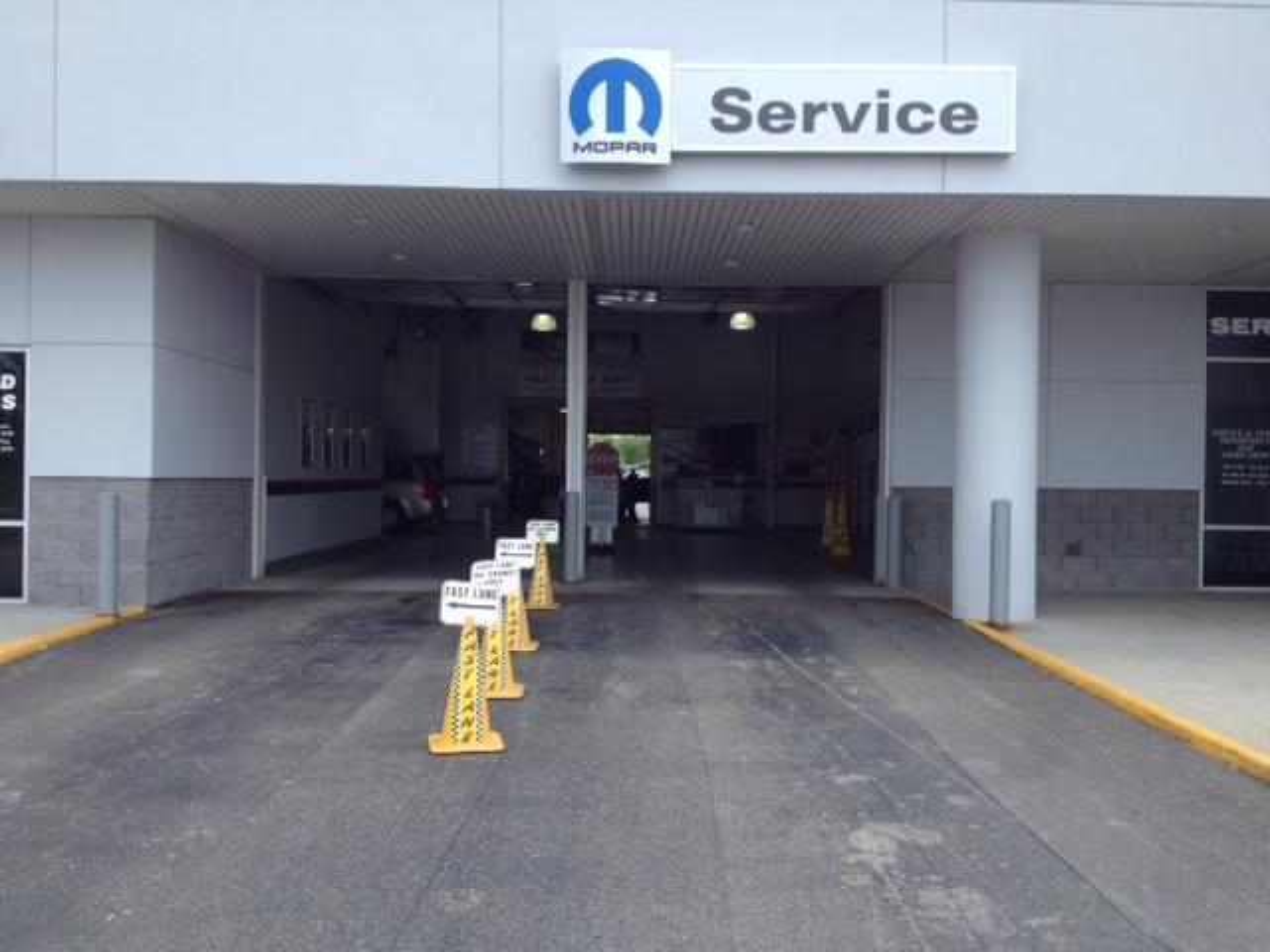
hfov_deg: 52.6
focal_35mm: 35
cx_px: 635
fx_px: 1284
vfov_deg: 40.7
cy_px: 476
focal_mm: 4.28
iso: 64
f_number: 2.4
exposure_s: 1/569
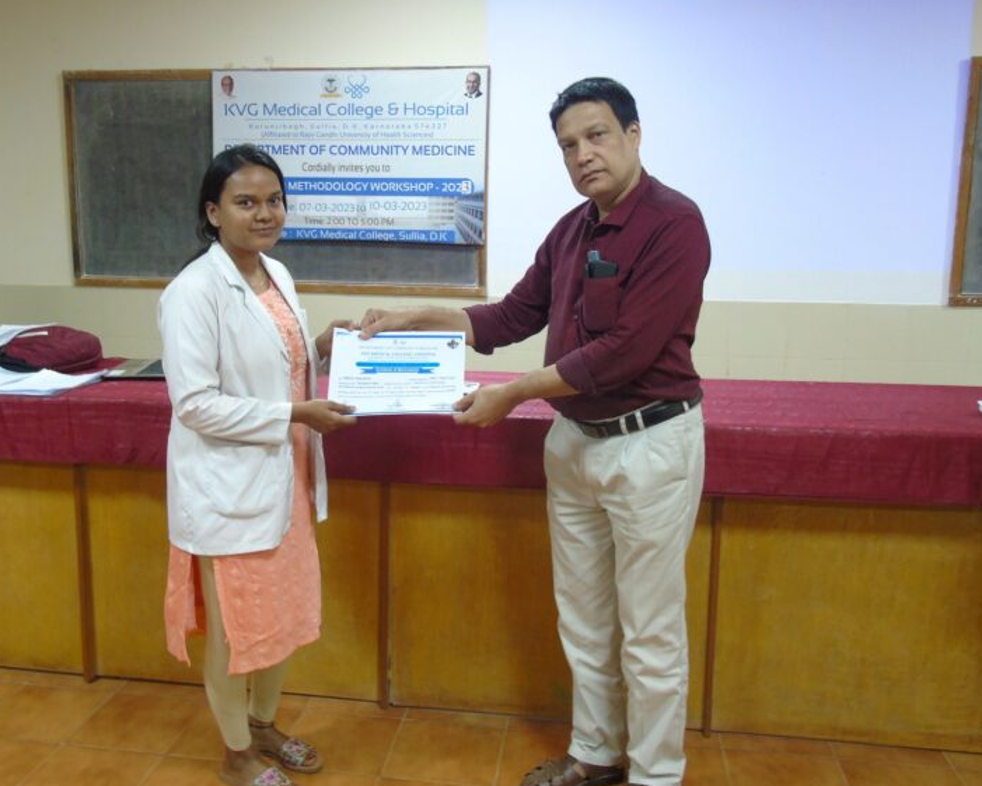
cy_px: 394
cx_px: 451
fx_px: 901
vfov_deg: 47.1
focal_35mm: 31
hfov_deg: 57.1
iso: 400
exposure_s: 1/13
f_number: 3.6
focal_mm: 5.2
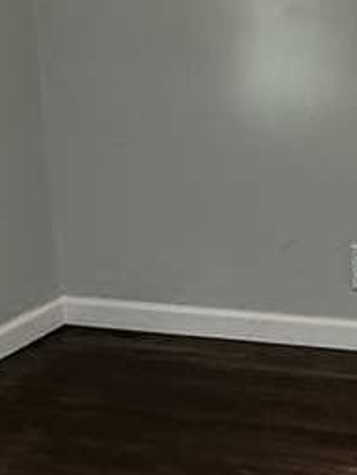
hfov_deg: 12.7
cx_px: 498
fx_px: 1540
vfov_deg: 17.6
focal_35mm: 112
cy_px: 254
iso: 200
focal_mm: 2.22
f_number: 2.2
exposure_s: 1/60
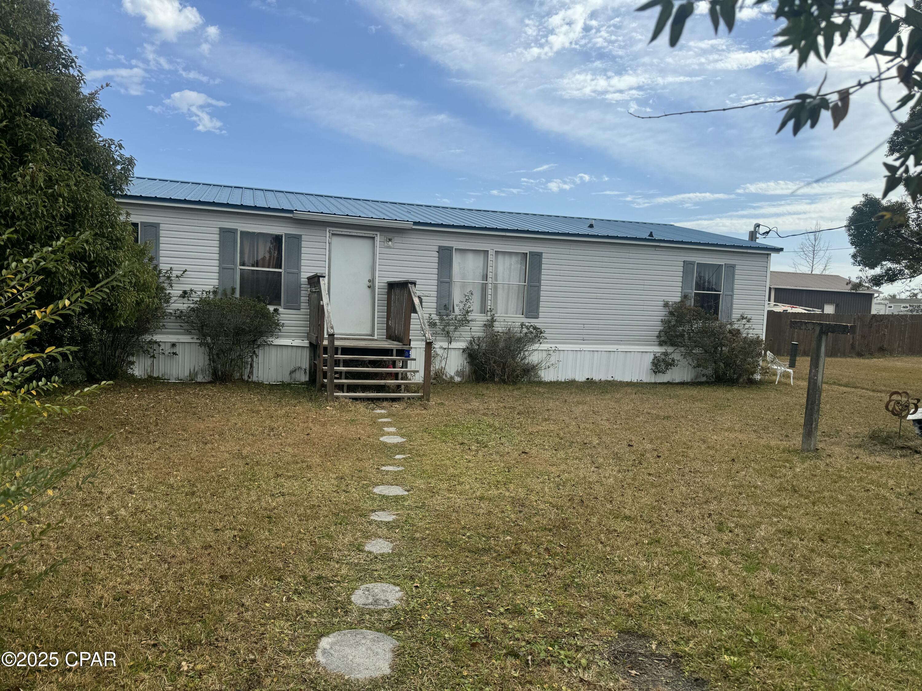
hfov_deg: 71.6
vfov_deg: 56.8
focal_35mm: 24
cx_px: 461
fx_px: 639
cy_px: 346
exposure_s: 1/4310
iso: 80
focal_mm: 6.76
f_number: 1.78
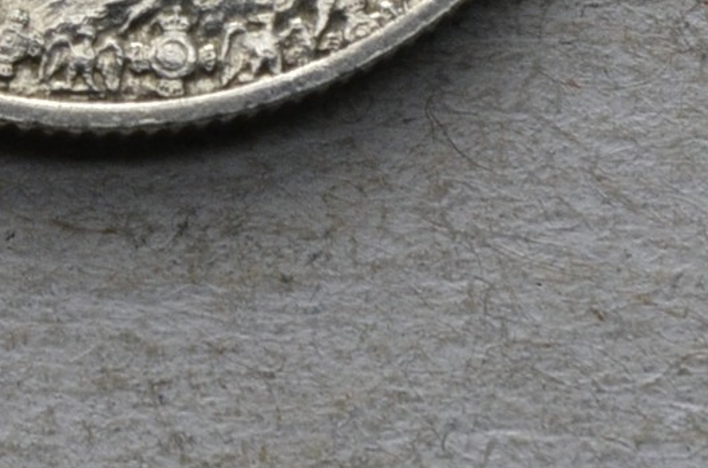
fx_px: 7540
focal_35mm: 384
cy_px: -543
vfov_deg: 3.5
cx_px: -632
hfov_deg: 5.3
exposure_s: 1/250
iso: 400
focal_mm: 55
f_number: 14
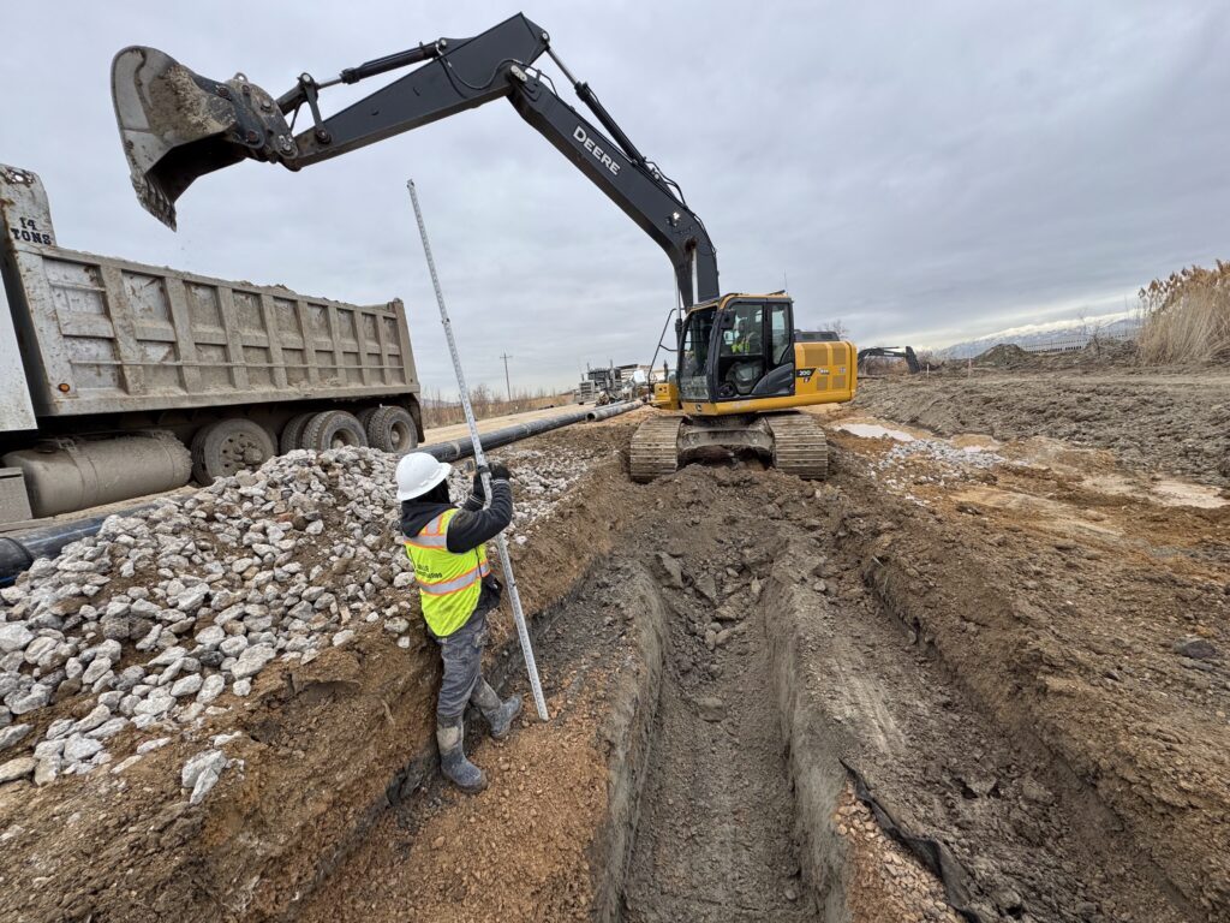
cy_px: 462
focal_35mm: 14
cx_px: 615
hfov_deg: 102.1
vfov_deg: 85.7
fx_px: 497
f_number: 2.2
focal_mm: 2.22
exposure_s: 1/849
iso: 40
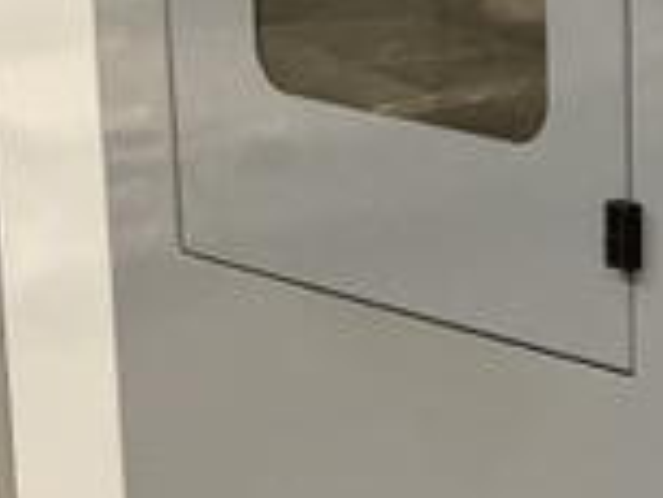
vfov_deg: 10.9
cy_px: 182
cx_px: 1309
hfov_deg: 12.7
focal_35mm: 136
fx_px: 2607
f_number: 1.8
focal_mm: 4.25
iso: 500
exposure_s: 1/50
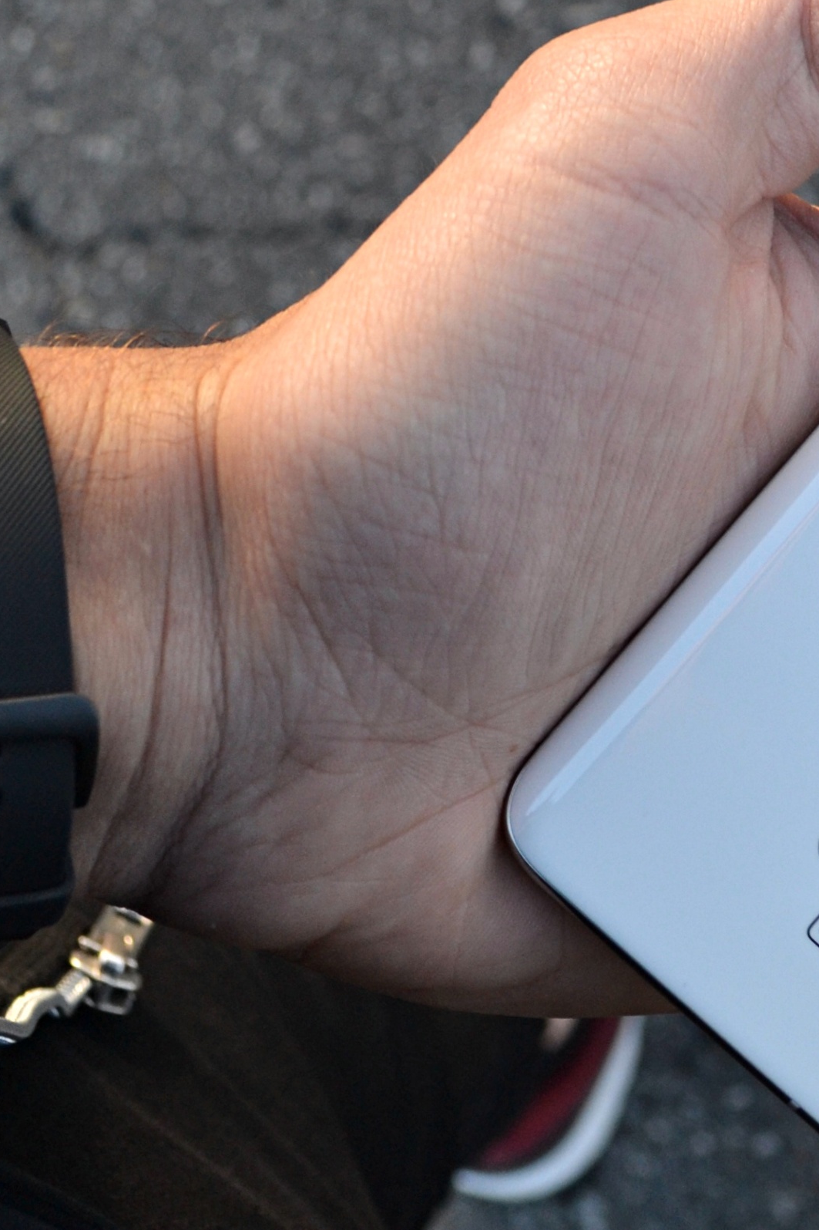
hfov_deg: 12.1
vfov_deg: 19.6
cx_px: 1482
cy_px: 489
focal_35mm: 104
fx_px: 3549
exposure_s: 1/125
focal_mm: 24
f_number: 5.6
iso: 360
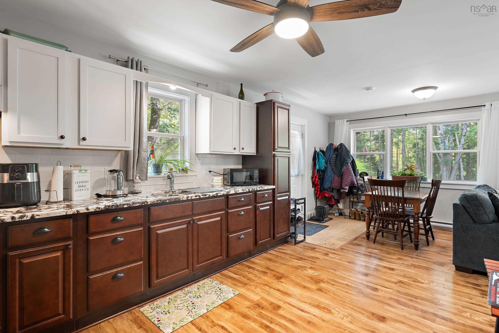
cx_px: 250
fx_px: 249
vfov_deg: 67.4
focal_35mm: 18
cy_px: 166
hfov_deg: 90.0
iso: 250
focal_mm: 18
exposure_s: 2
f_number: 9
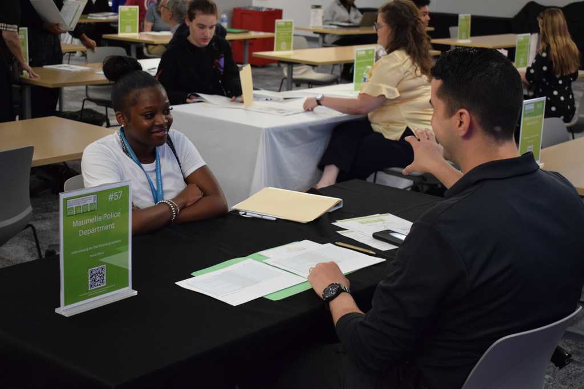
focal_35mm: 57
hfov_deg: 35.0
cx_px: 292
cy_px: 194
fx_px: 925
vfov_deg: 23.8
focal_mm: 38
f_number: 4.8
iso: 3200
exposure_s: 1/80
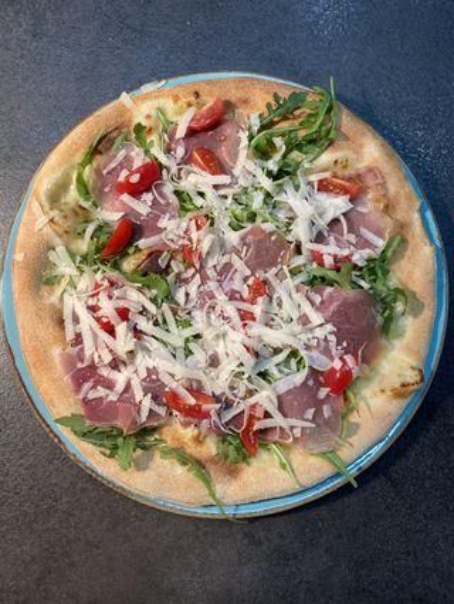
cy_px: 302
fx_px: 454
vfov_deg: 67.3
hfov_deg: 53.1
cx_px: 227
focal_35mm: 26
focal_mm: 4.25
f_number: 1.8
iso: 64
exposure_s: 1/100
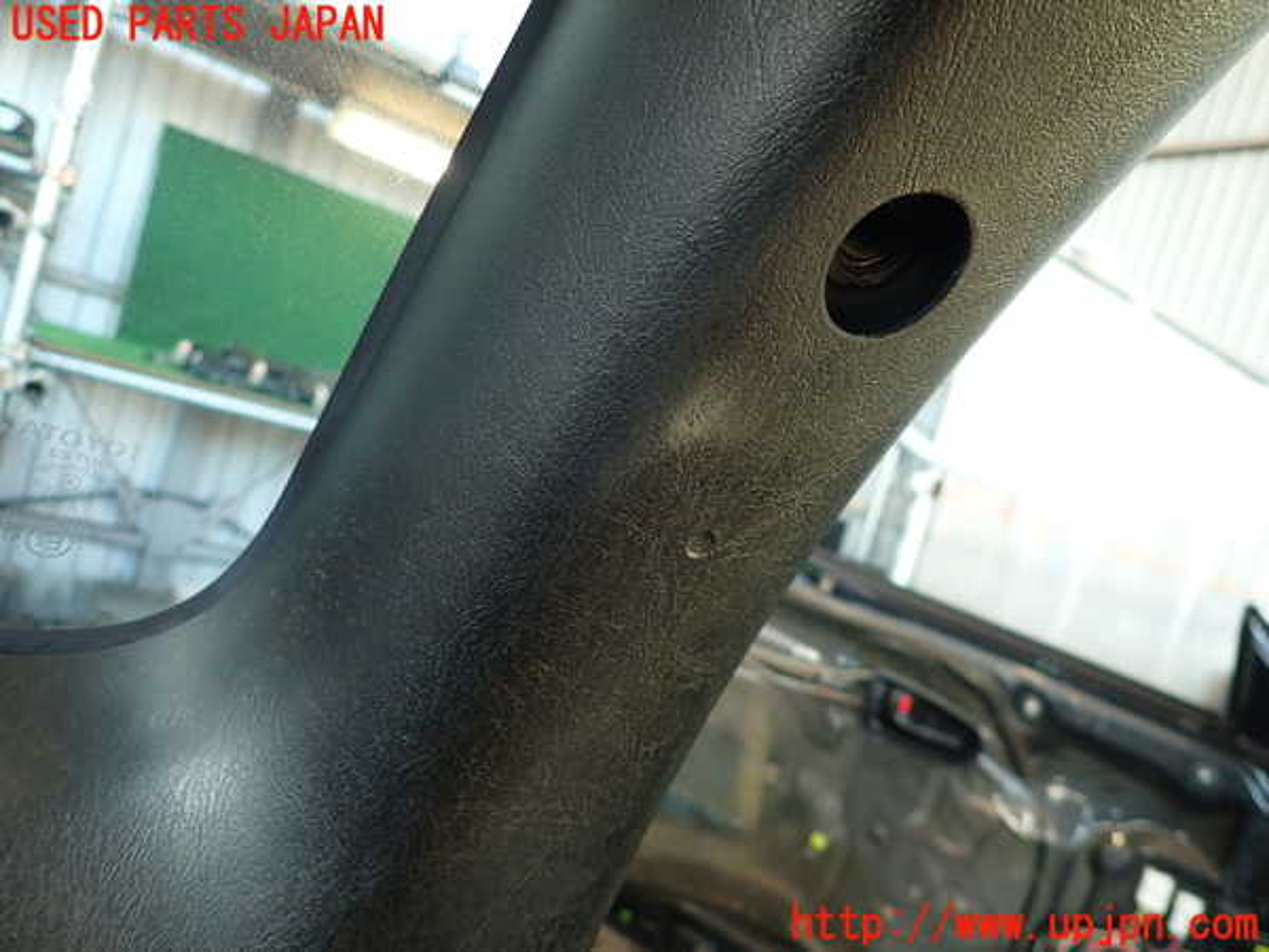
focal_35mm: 25
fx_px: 916
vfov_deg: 54.9
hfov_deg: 69.4
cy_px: 476
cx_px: 634
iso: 200
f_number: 2
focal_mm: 4.5
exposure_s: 1/60
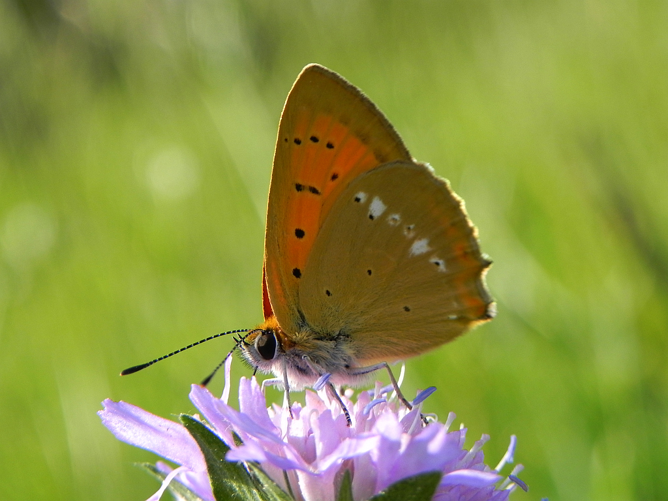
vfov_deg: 14.1
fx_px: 2026
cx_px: 334
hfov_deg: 18.7
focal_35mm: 105
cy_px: 250
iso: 160
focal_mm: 18.8
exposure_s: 1/519
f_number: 4
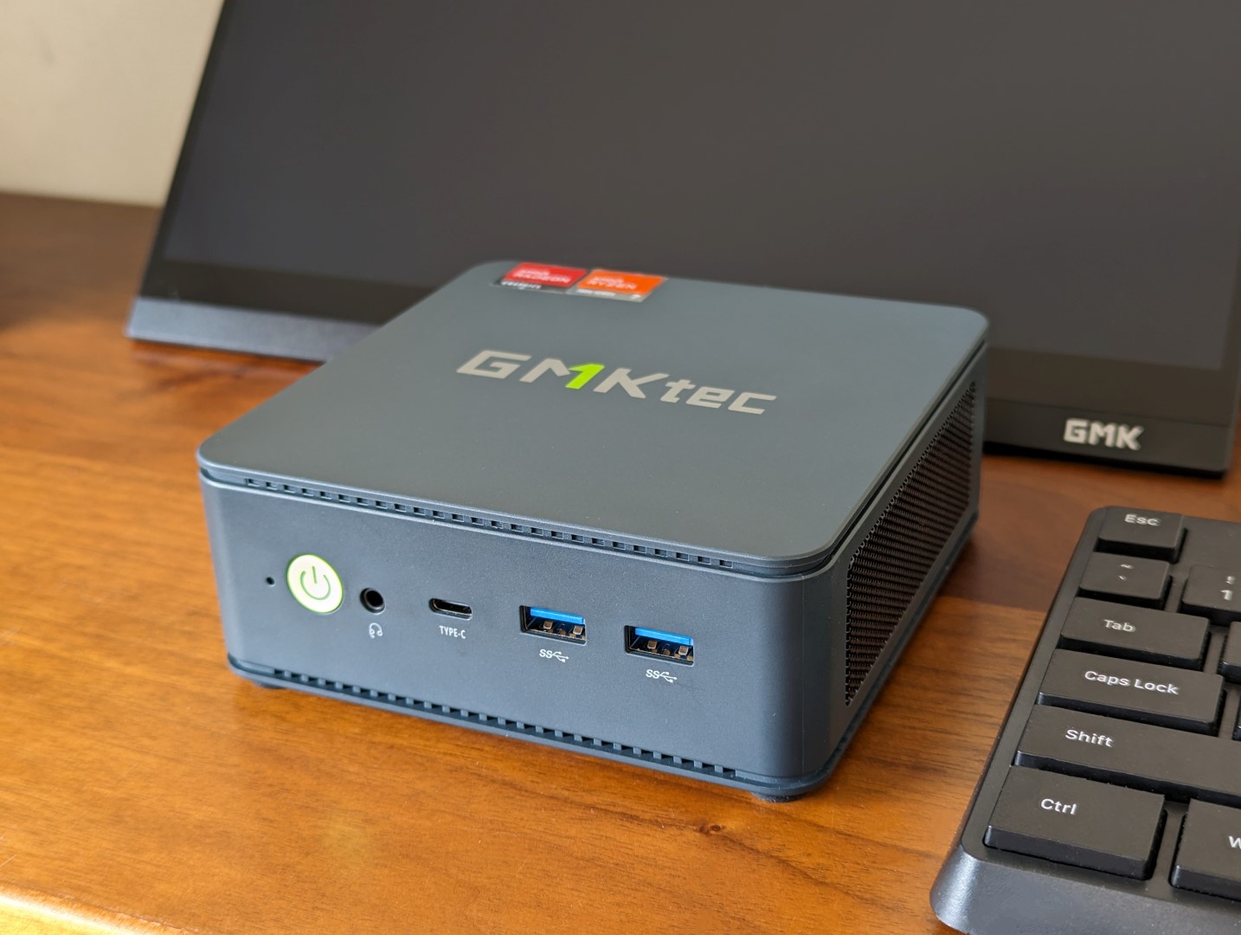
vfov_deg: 30.3
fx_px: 1723
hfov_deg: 39.6
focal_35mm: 48
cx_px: 620
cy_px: 468
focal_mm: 6.81
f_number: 1.85
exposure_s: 1/24
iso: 42
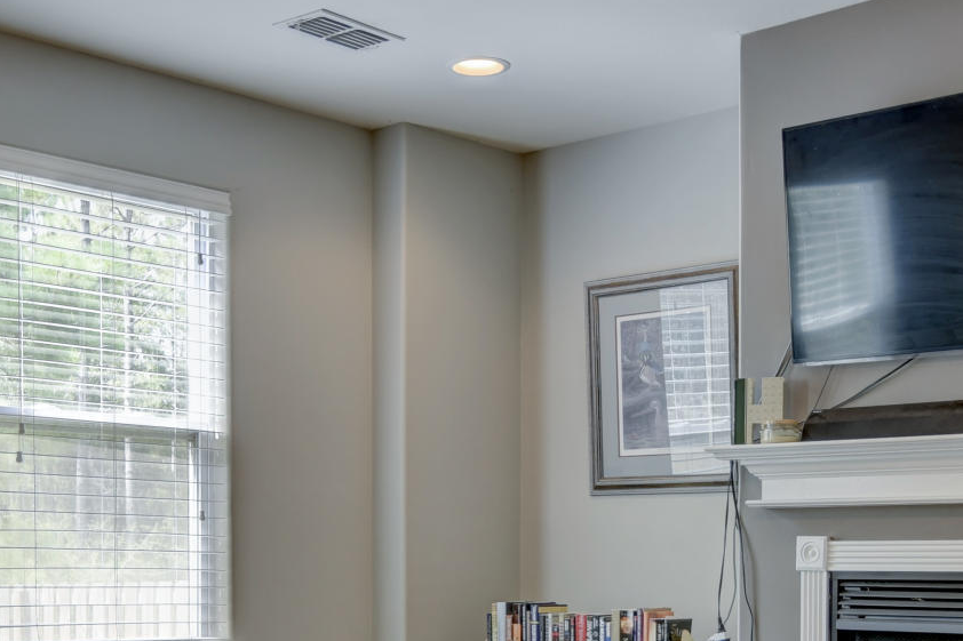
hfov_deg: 35.0
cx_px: 414
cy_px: 607
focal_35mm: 57
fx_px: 1524
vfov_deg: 23.0
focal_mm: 16
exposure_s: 1/15
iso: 110
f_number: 2.8
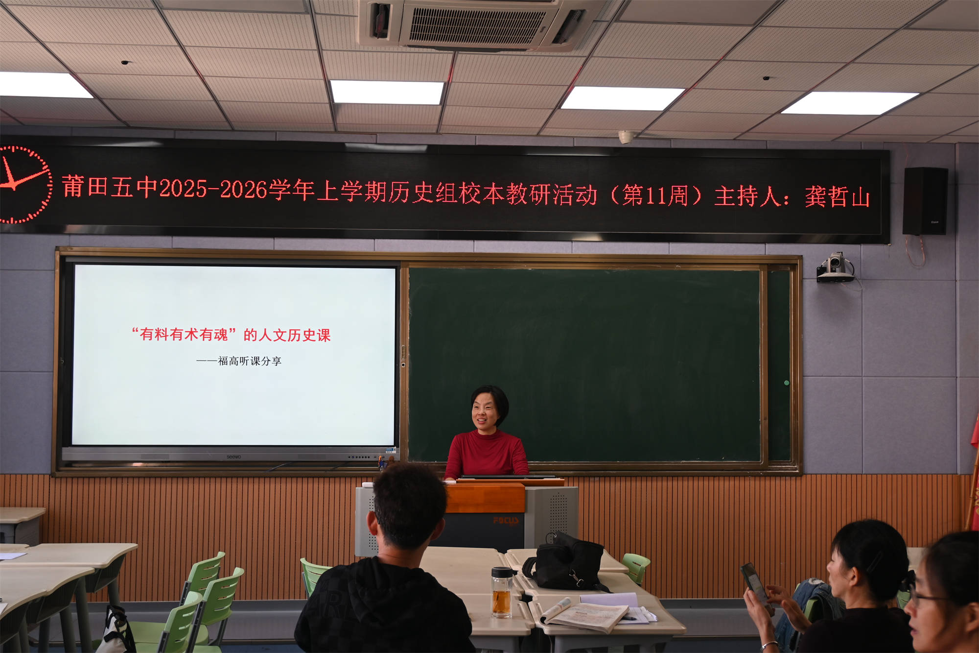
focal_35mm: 47
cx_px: 490
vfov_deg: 28.5
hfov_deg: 41.7
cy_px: 326
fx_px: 1285
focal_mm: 31.5
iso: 220
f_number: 5
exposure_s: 1/50
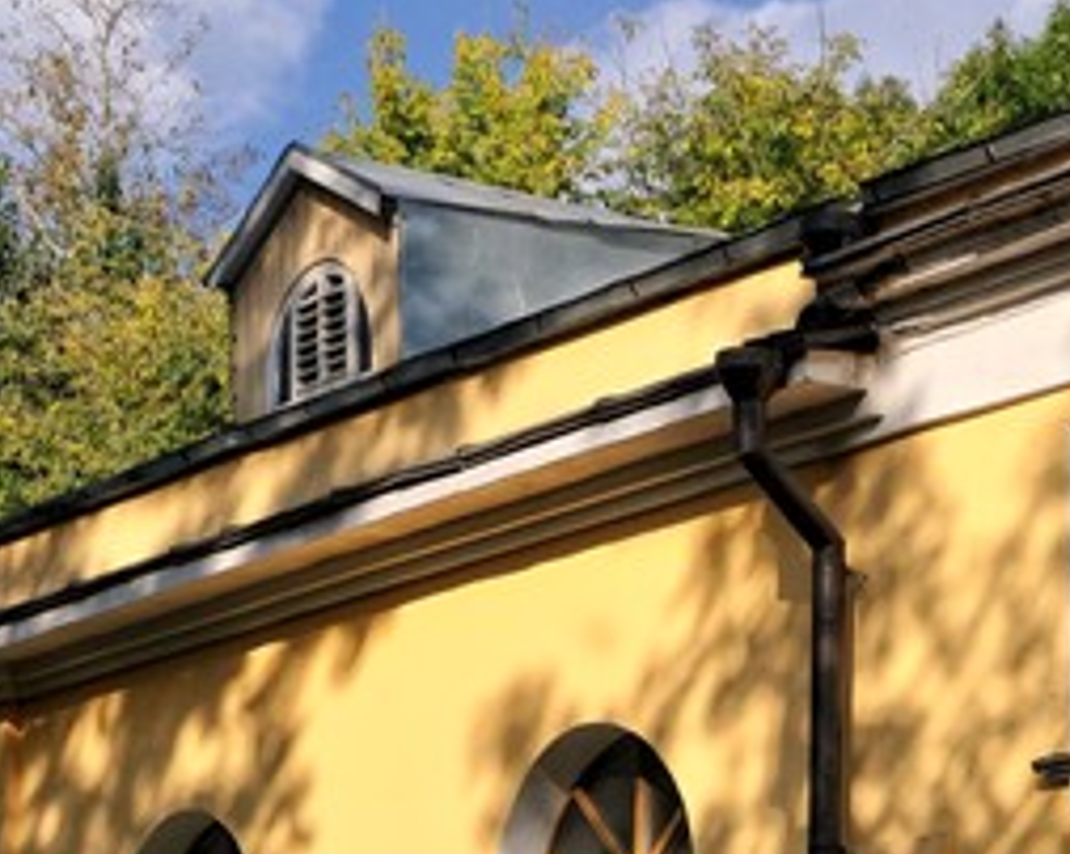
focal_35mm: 120
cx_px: 820
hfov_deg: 16.0
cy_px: 1156
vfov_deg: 12.4
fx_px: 3797
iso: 200
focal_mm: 24
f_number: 9
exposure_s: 1/500
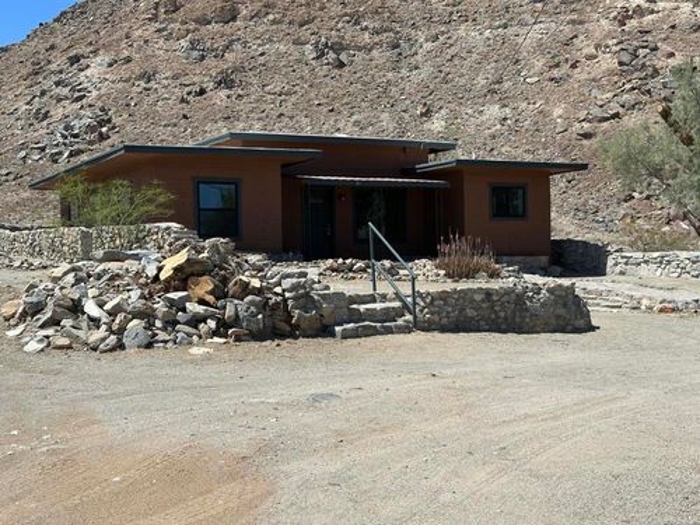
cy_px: 262
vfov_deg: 30.3
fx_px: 971
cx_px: 350
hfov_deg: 39.7
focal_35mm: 48
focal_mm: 6.86
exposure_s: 1/4367
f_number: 1.78
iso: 64
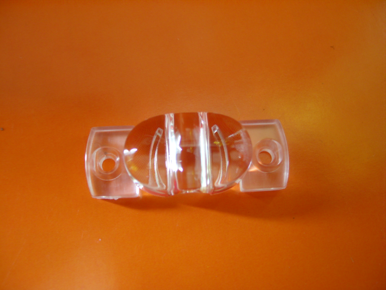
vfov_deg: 40.7
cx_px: 193
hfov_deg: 52.6
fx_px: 390
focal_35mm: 35
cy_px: 145
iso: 50
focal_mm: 5.8
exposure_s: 1/10
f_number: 2.8
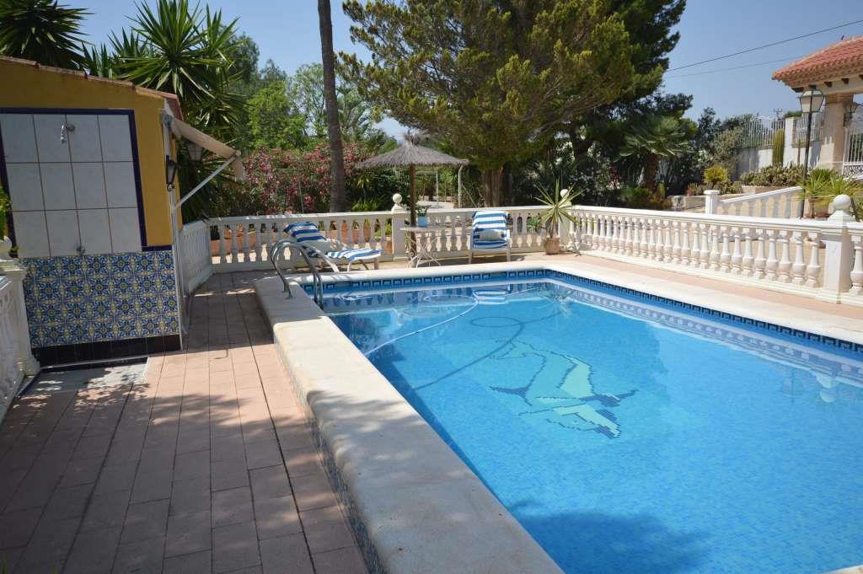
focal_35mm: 28
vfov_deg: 45.6
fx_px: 683
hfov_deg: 64.6
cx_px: 432
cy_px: 287
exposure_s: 1/250
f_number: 8
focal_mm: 19
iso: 100
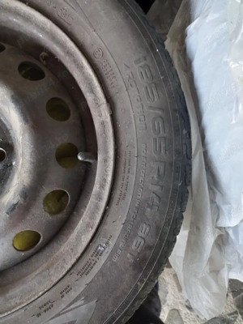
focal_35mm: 25
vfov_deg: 69.4
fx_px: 234
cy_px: 162
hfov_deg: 54.9
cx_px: 122
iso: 250
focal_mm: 4.6
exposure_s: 1/25
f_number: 2
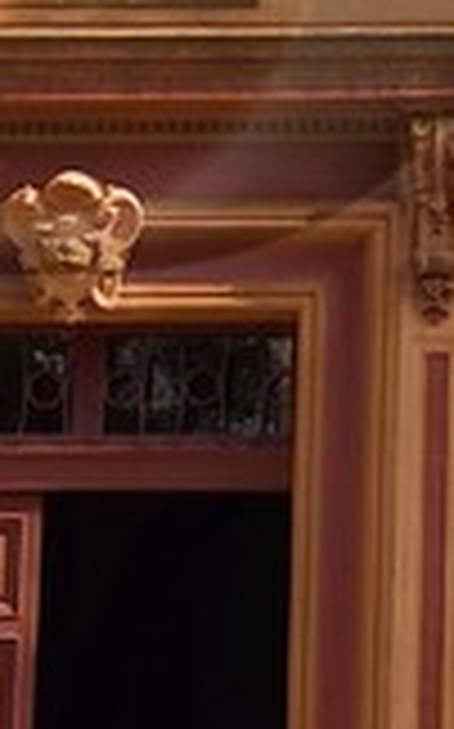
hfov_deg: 5.0
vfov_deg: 7.8
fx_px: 5176
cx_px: 638
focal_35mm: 261
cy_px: -464
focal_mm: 26
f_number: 13
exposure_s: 1/160
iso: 200
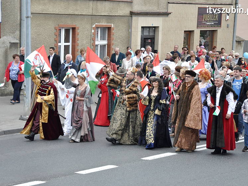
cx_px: 120
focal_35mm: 102
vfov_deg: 14.5
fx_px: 731
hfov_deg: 19.3
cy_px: 93
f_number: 6.3
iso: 1250
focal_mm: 62
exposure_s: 1/1000
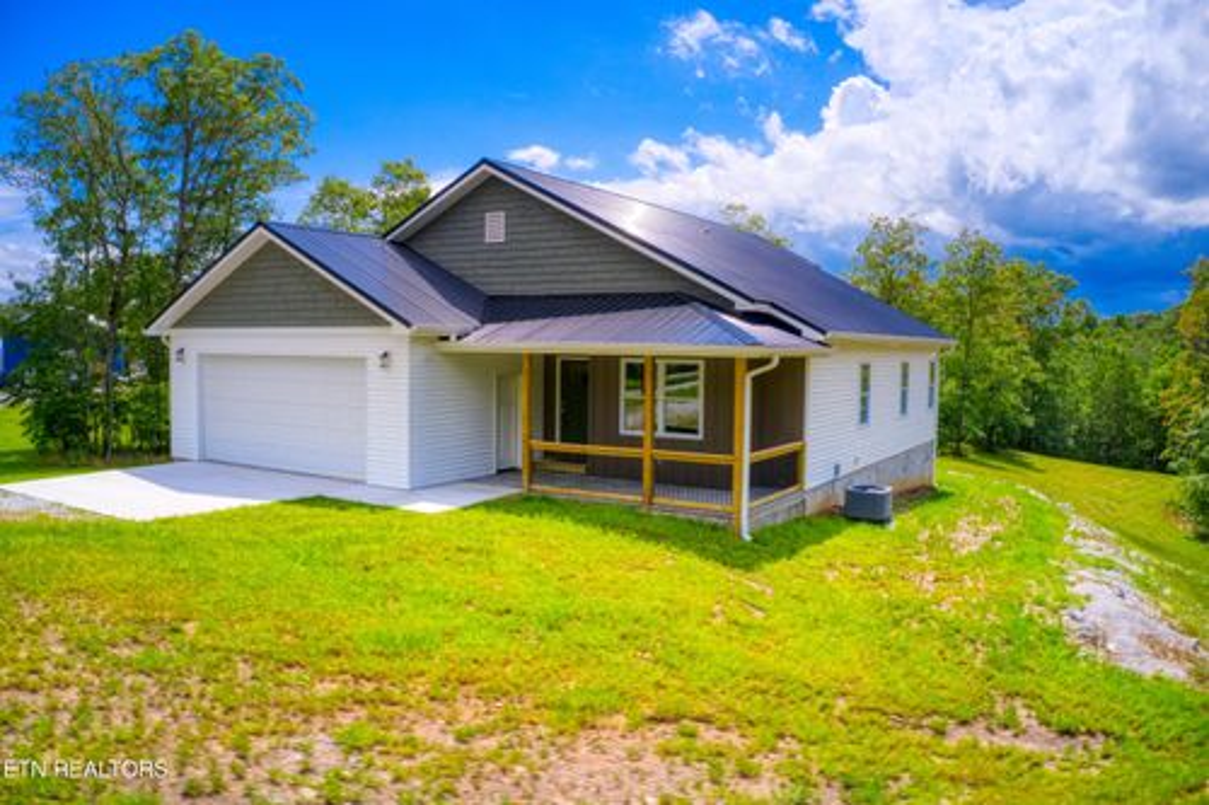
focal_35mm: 28
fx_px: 940
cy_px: 402
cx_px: 604
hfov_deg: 65.5
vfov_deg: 46.4
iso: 400
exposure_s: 1/60
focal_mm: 10.26
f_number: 6.3
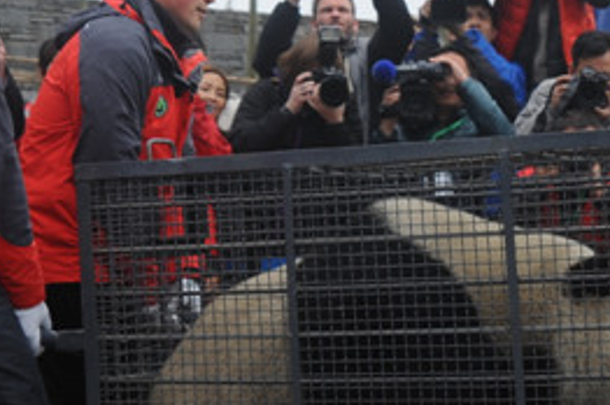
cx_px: 347
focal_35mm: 120
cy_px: 214
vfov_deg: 11.4
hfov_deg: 17.1
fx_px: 2031
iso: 200
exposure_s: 1/320
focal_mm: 35
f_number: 5.6
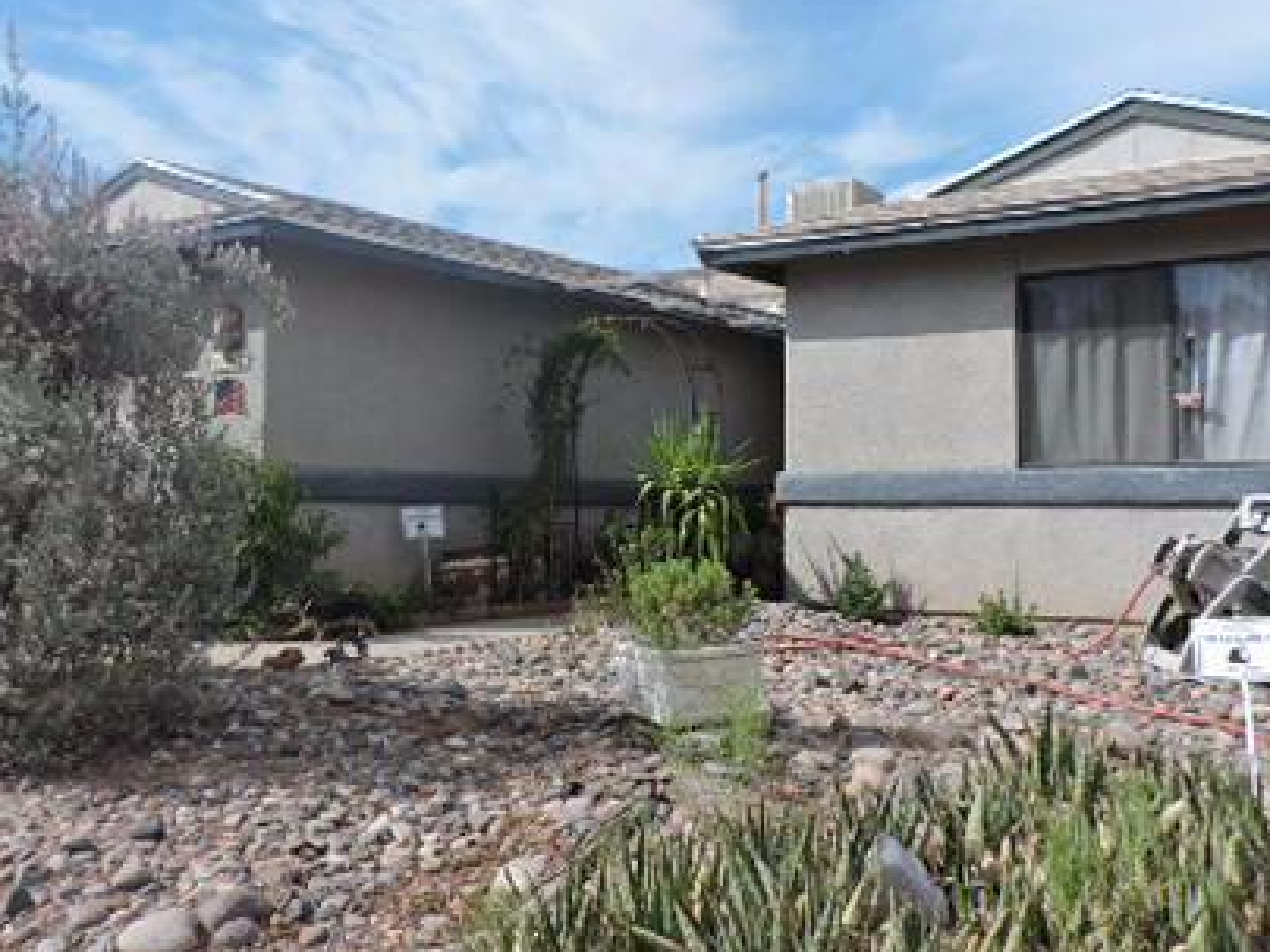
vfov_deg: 37.7
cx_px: 550
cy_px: 434
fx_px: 1394
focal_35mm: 38
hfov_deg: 48.8
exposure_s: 1/1250
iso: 100
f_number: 3
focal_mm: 4.3
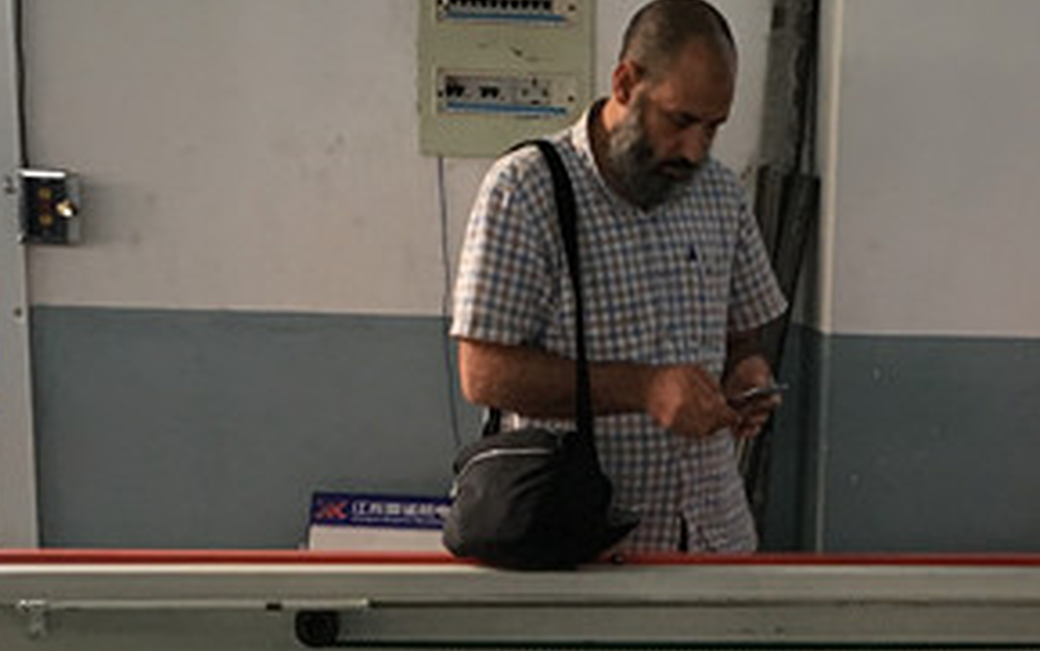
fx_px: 2411
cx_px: 756
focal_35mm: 85
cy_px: 806
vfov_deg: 14.8
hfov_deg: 24.1
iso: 64
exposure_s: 1/33
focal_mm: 4.15
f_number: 2.2
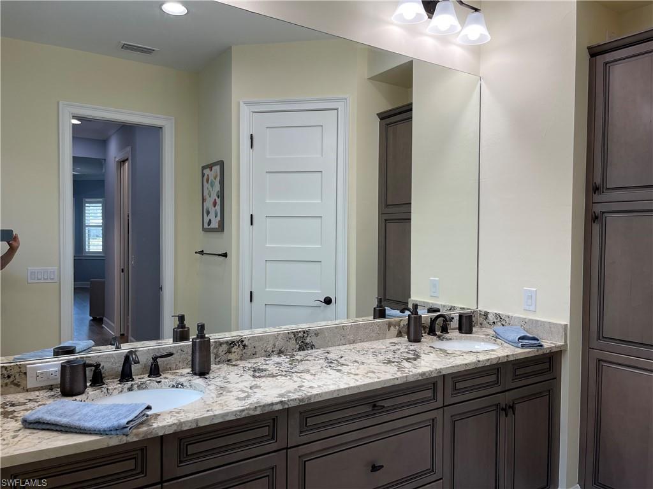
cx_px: 326
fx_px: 490
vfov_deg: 53.1
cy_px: 244
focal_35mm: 26
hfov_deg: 67.3
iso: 40
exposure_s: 1/120
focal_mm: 5.1
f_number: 1.6
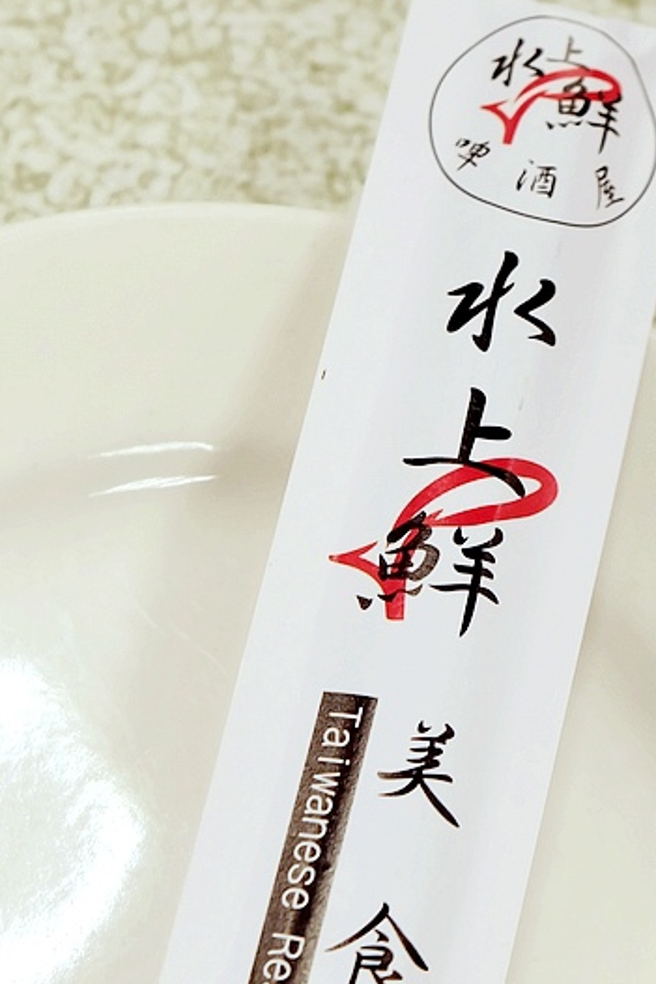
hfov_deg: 25.5
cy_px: 666
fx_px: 1448
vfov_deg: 37.1
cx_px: 392
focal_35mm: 53
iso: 200
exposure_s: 1/70
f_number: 4
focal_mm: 20.5
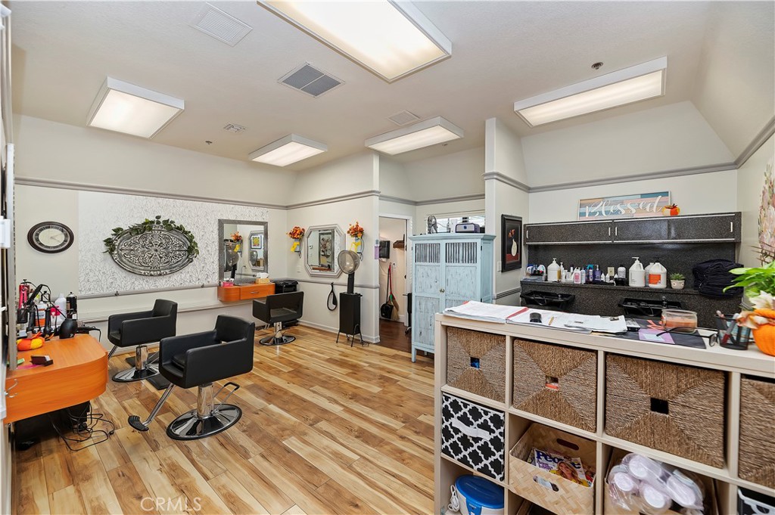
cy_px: 258
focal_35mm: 14
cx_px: 388
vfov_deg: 81.1
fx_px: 301
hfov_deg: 104.3
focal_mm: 14
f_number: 5
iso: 800
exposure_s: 1/50
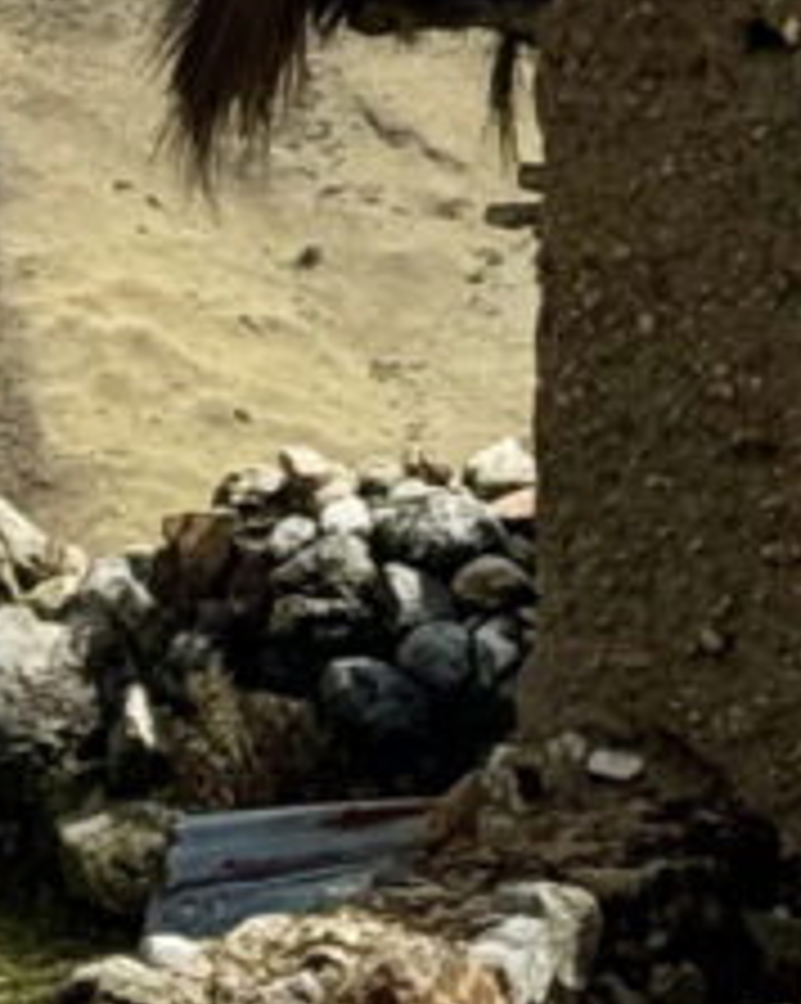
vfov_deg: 5.7
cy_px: -1531
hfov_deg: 4.7
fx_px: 9585
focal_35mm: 323
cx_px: 1458
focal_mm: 6.76
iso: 64
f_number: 1.78
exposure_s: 1/2513
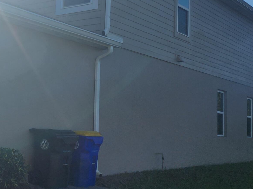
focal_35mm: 59
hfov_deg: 29.8
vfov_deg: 24.7
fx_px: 431
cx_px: -17
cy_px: 68
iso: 12
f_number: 1.8
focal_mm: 6.4
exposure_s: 1/3229
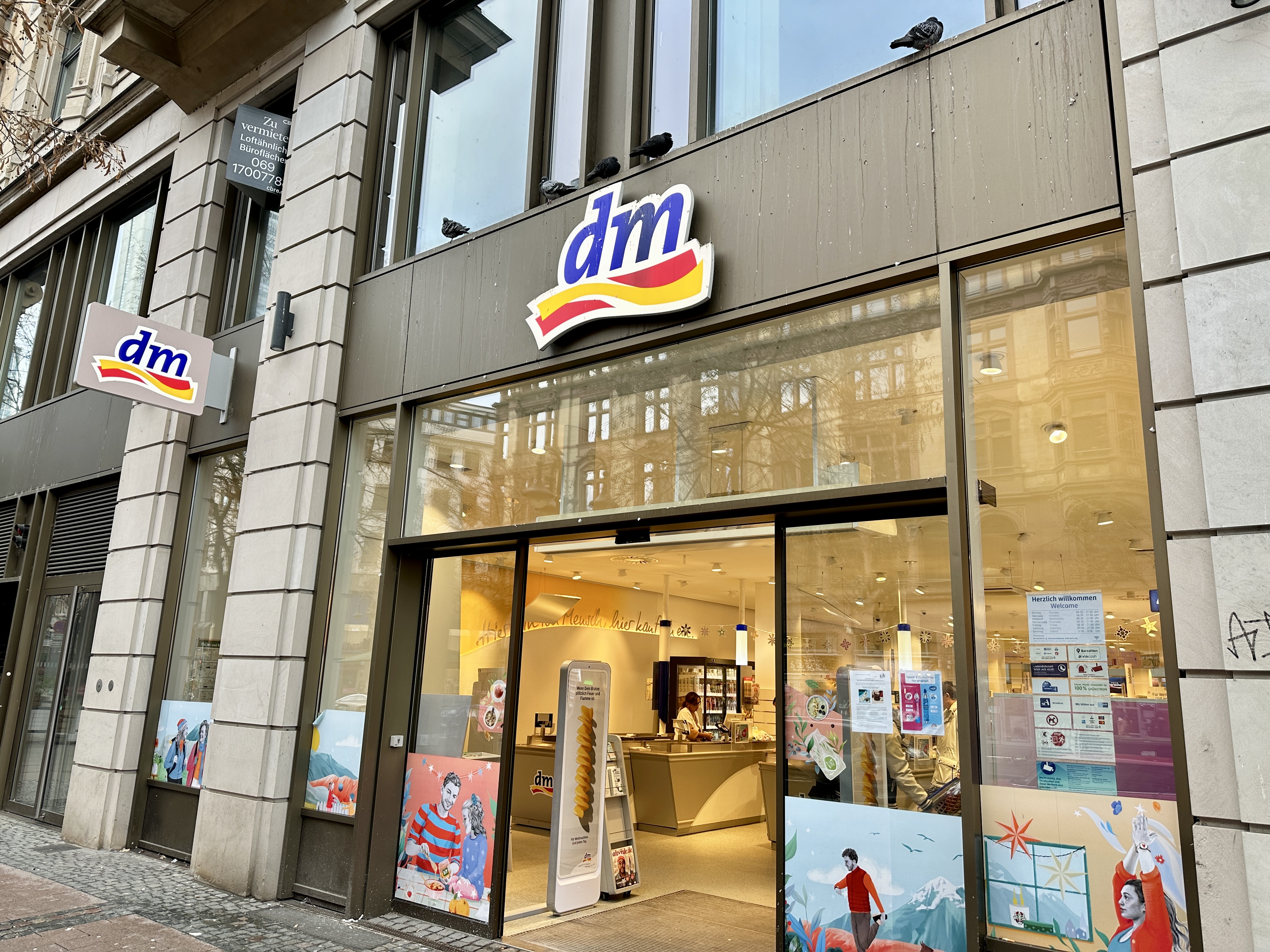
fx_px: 881
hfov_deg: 71.6
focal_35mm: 24
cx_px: 635
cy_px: 476
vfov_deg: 56.8
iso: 64
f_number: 1.78
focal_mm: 6.86
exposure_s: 1/133
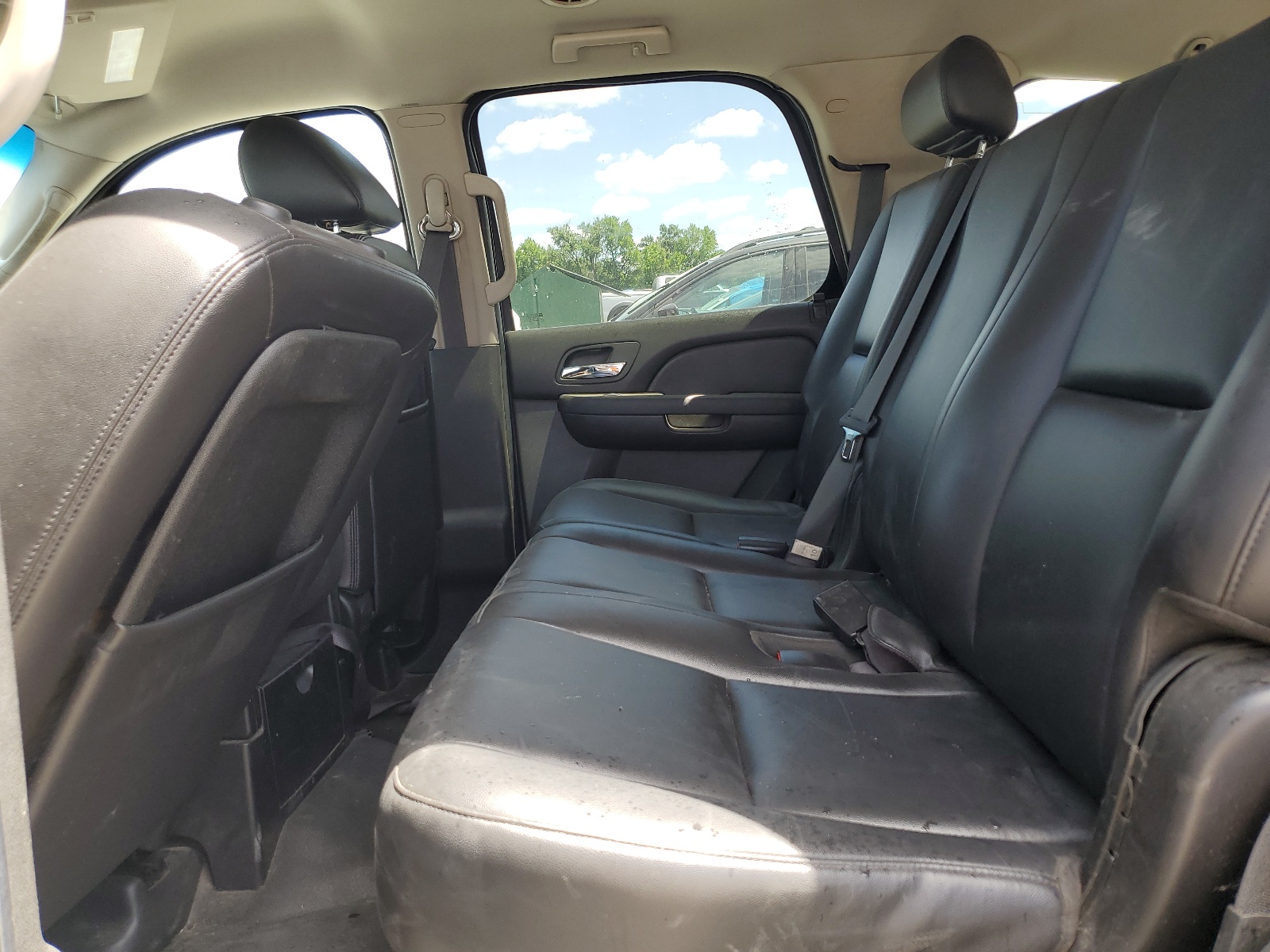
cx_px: 635
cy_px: 476
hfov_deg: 67.3
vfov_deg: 53.1
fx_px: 954
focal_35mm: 26
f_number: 1.5
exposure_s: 1/263
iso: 50
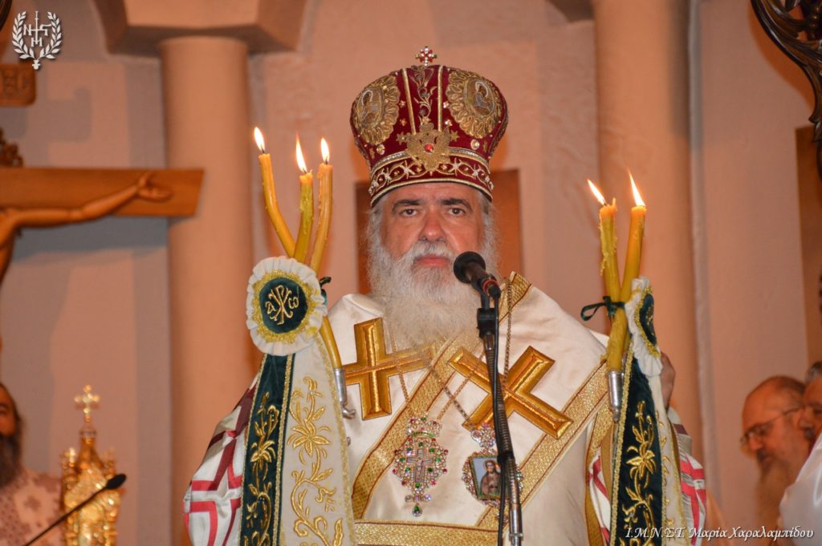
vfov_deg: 8.2
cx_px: 411
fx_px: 3833
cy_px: 273
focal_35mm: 168
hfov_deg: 12.2
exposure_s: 1/60
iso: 1250
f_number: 5.6
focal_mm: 112
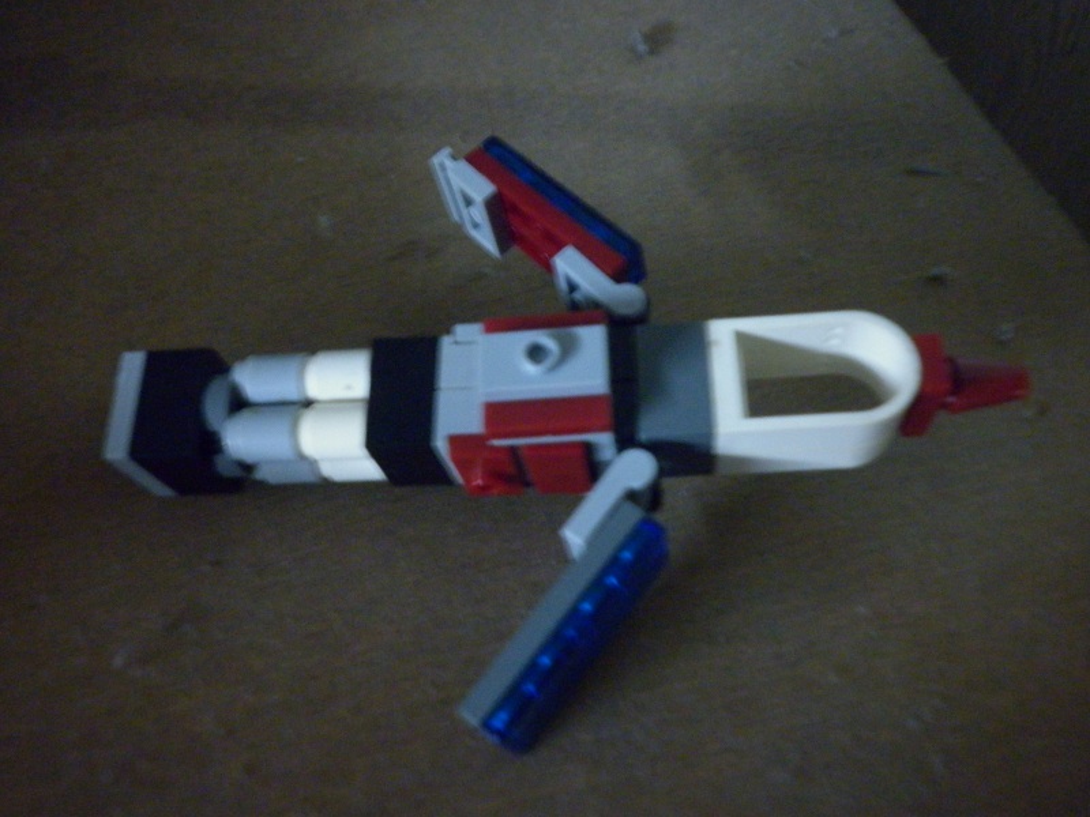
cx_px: 545
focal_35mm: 31
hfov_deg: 58.4
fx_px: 976
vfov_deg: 45.4
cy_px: 408
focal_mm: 5.6
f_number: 2.9
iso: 500
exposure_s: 1/8
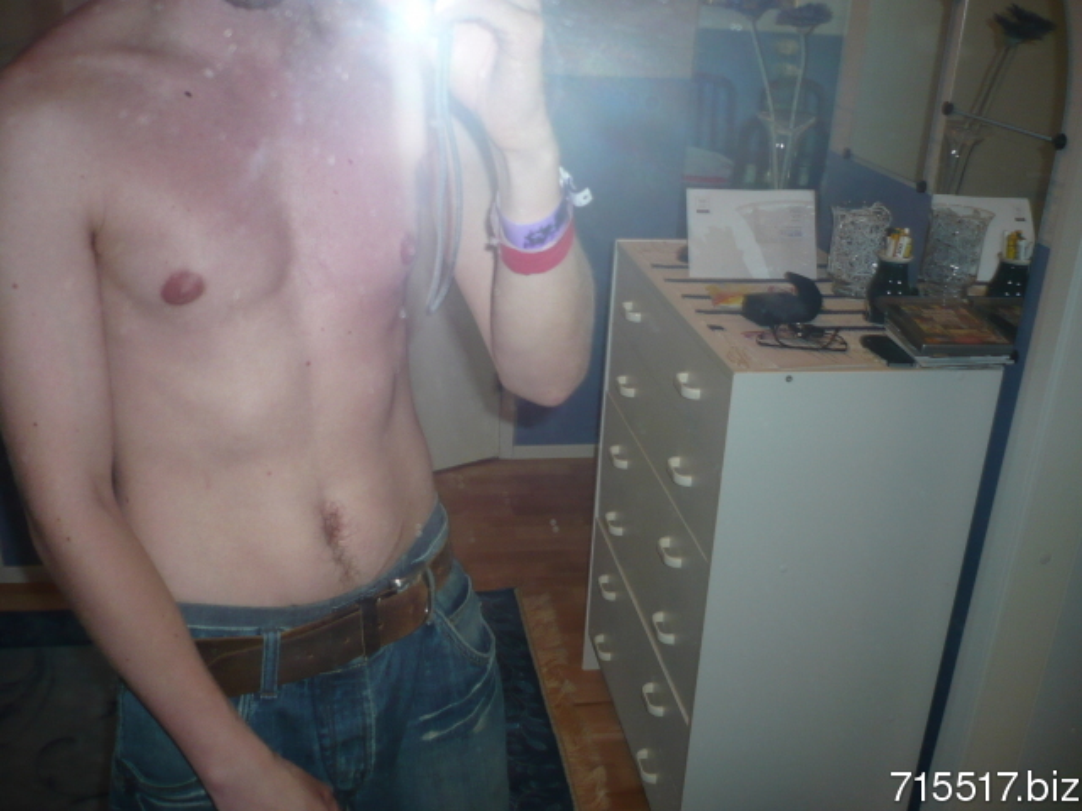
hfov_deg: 52.6
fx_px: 1094
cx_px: 541
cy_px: 406
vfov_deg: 40.7
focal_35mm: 35
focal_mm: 5.8
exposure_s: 1/30
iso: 100
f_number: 2.8
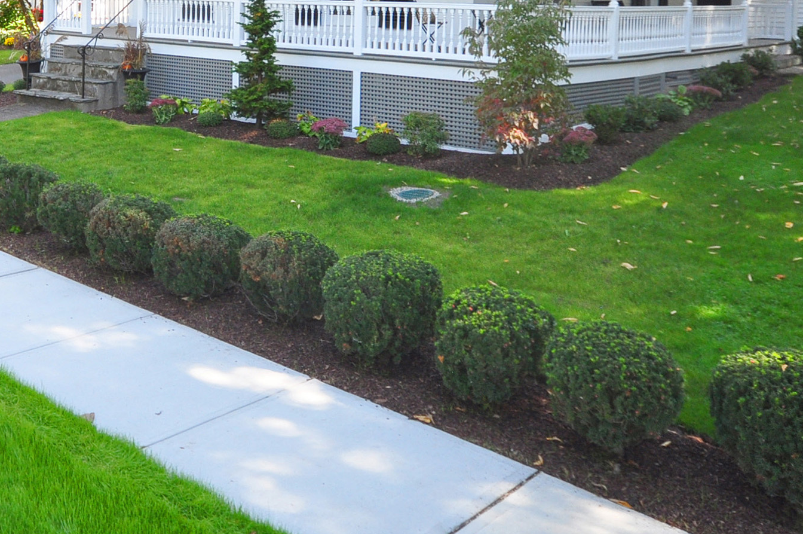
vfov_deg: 29.9
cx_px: 209
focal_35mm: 42
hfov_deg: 44.9
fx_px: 938
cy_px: 21
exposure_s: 1/200
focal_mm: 13
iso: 640
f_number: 7.1
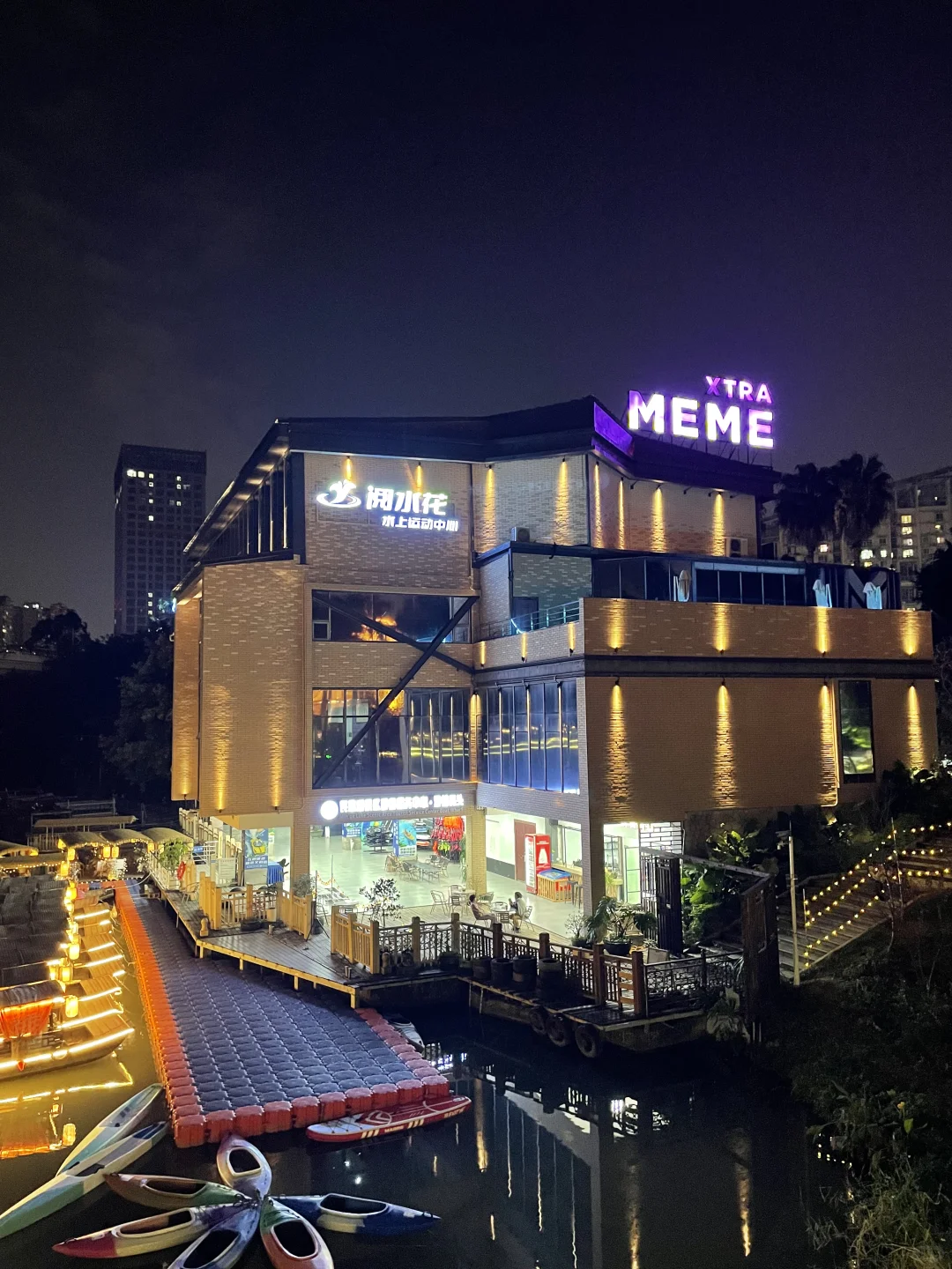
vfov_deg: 67.3
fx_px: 953
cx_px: 476
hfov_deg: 53.1
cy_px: 634
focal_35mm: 26
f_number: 1.6
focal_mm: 4.2
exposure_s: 1/33
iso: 640
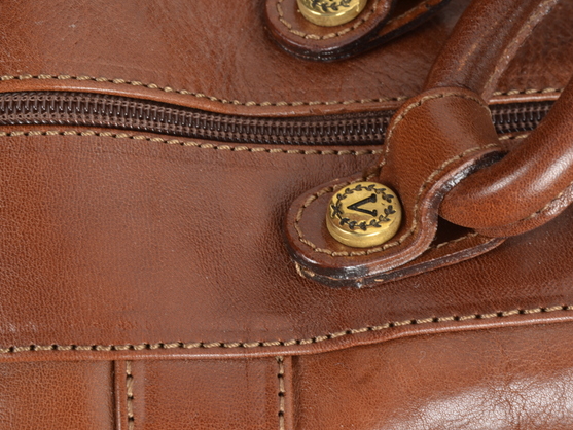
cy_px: 213
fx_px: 1424
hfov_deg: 22.8
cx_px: 288
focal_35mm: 86
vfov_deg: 17.2
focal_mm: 52
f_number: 14
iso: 200
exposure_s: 1/60
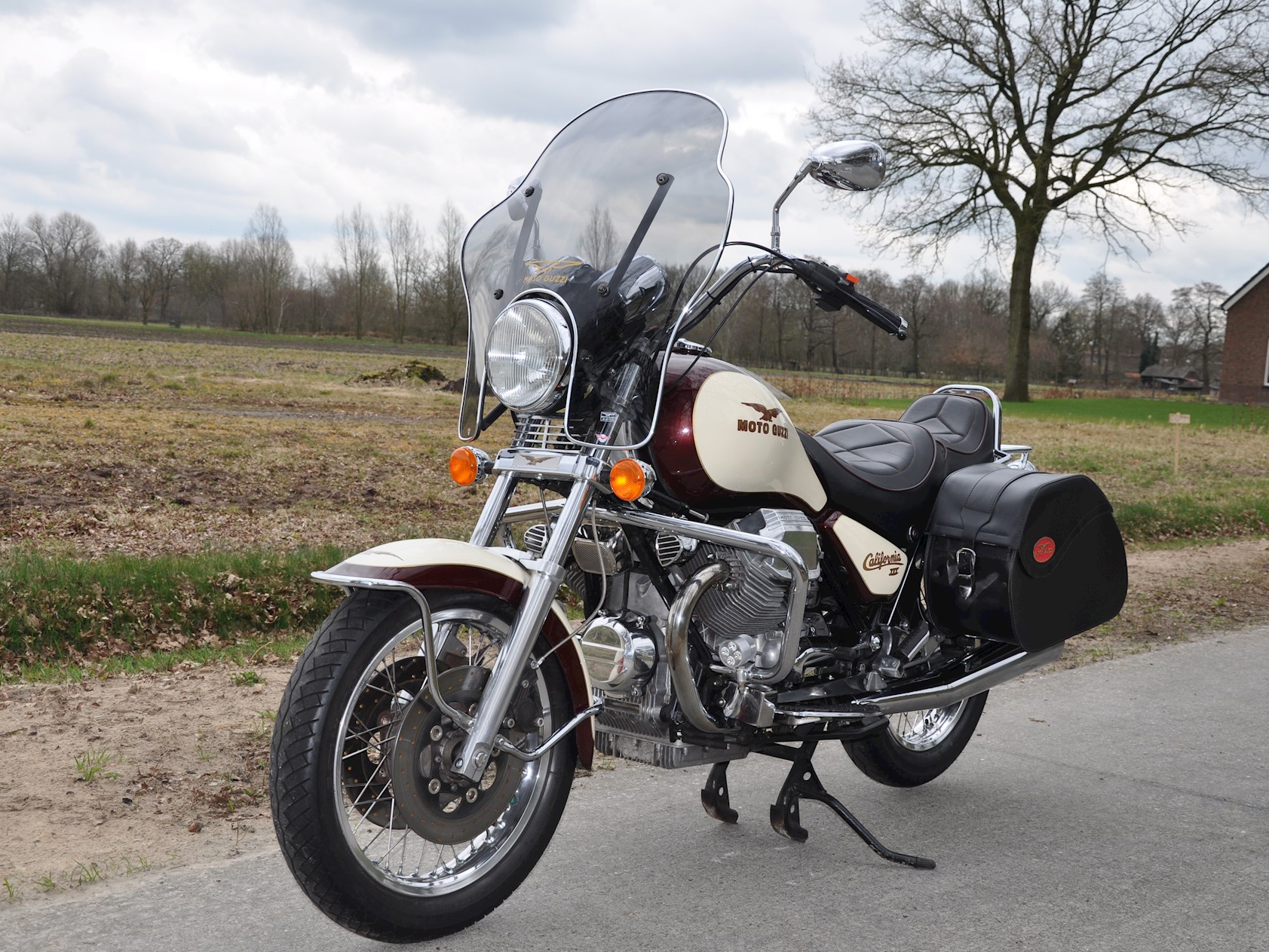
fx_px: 1687
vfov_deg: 31.5
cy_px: 476
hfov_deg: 41.2
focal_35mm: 46
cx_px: 646
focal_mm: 28
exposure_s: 1/200
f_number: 8
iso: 200
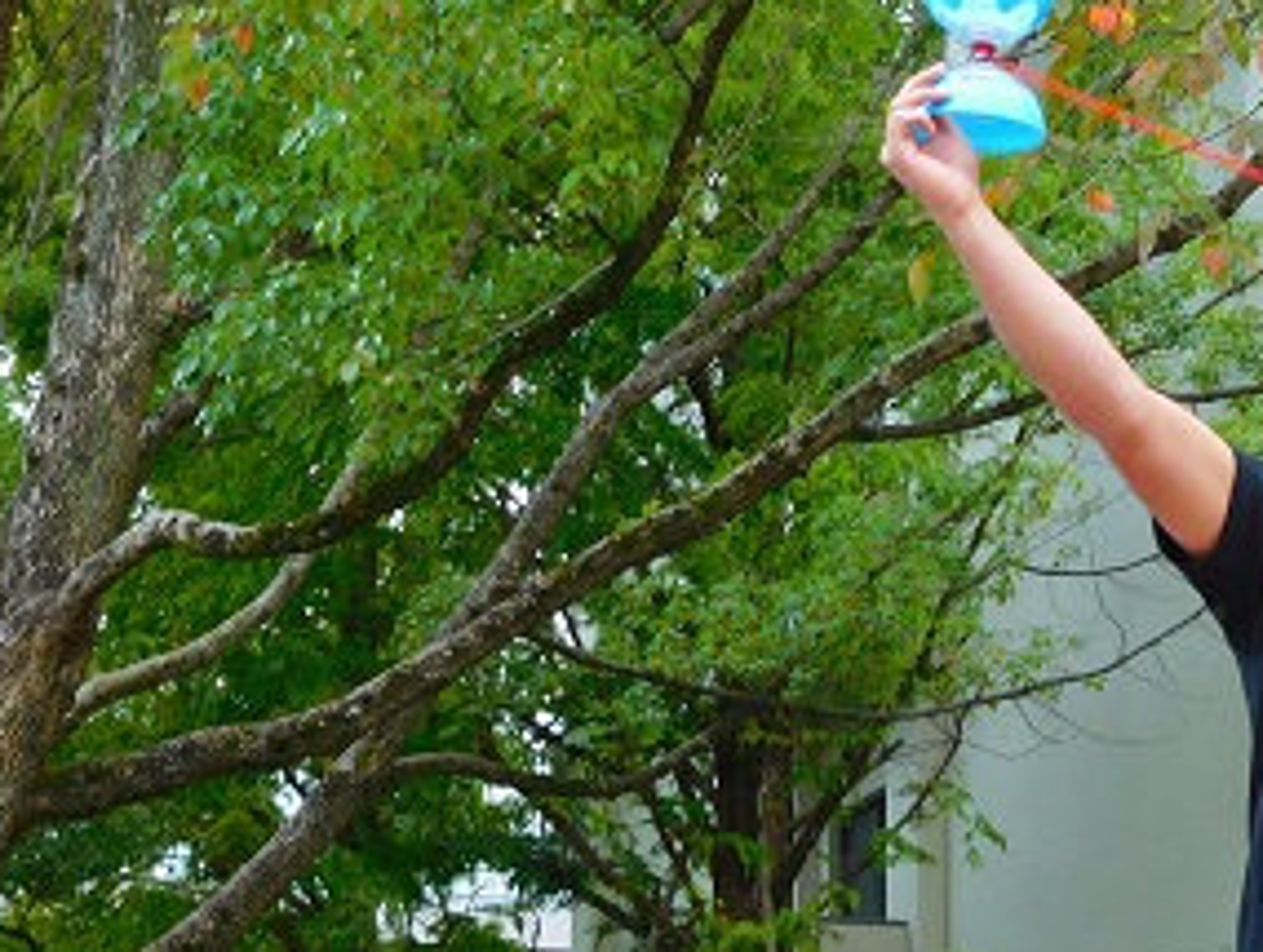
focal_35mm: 89
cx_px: 995
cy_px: 793
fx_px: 3254
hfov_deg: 21.7
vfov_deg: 16.5
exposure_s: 1/30
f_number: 4.1
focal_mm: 8.9
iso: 180
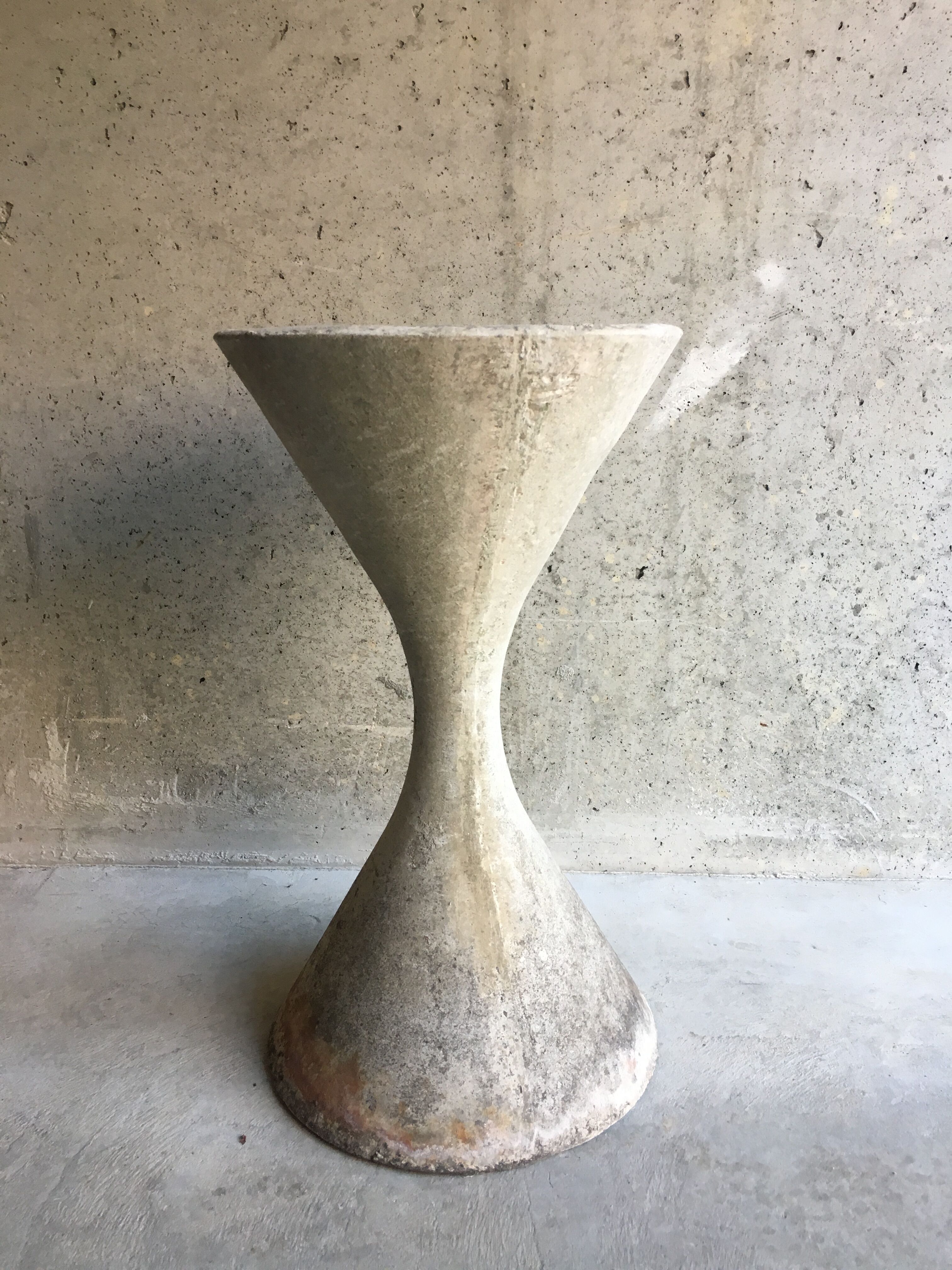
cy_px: 635
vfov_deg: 61.7
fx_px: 1063
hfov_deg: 48.2
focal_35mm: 29
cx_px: 476
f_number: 2.2
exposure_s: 1/33
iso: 40
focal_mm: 4.15
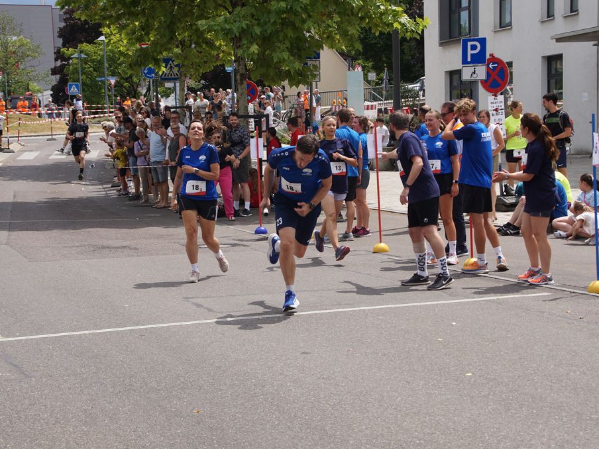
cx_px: 315
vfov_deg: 20.0
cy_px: 225
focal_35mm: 74
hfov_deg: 26.5
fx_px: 1273
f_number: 6.3
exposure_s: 1/320
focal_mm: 45
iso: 100
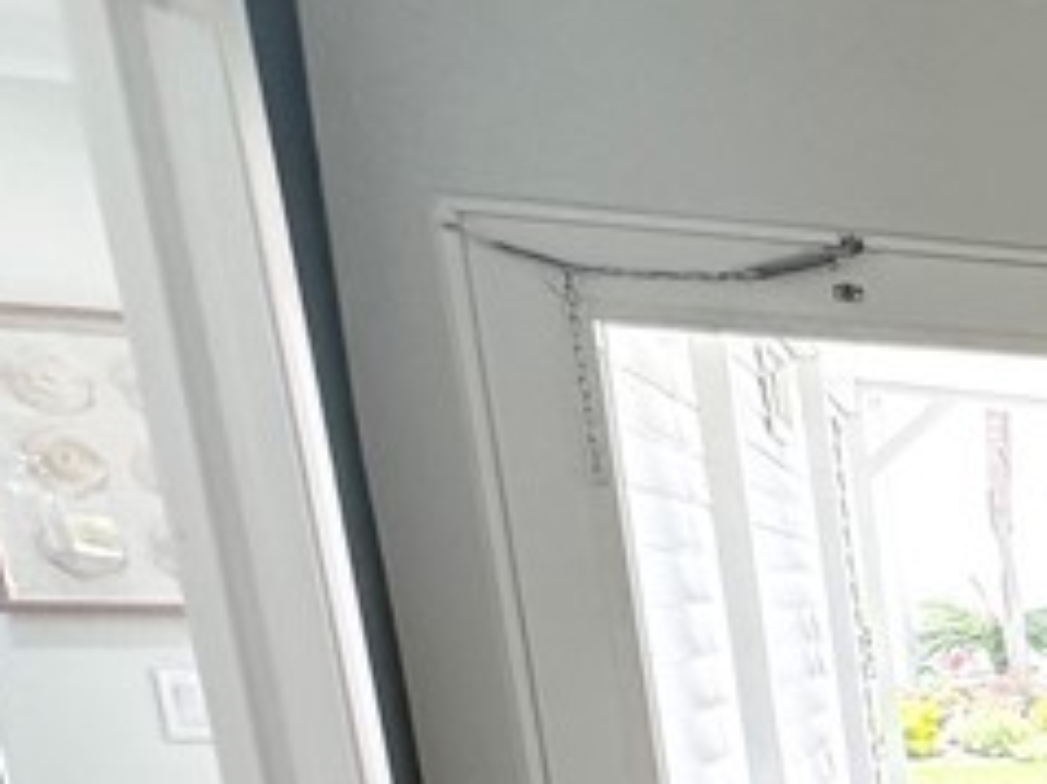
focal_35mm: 60
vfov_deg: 22.1
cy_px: 1003
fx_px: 1814
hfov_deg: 19.2
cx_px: 2081
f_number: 2.2
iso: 125
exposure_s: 1/120
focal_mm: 2.22
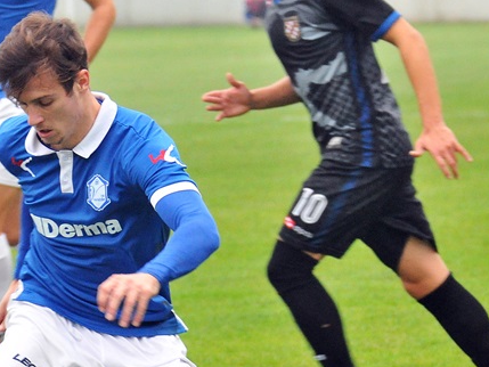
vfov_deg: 3.1
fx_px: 6797
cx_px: 9
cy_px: 328
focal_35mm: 481
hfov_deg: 4.1
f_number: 5.6
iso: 2000
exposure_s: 1/320
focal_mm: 140
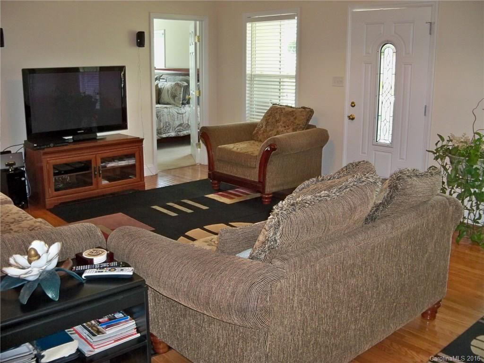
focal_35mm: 35
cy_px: 182
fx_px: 489
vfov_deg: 40.7
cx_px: 242
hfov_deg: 52.6
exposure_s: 1/30
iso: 200
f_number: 3.5
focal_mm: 6.2
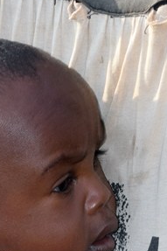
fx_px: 3497
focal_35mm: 502
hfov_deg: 2.7
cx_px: 91
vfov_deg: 4.1
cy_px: 305
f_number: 7.1
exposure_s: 1/200
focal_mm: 80
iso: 100
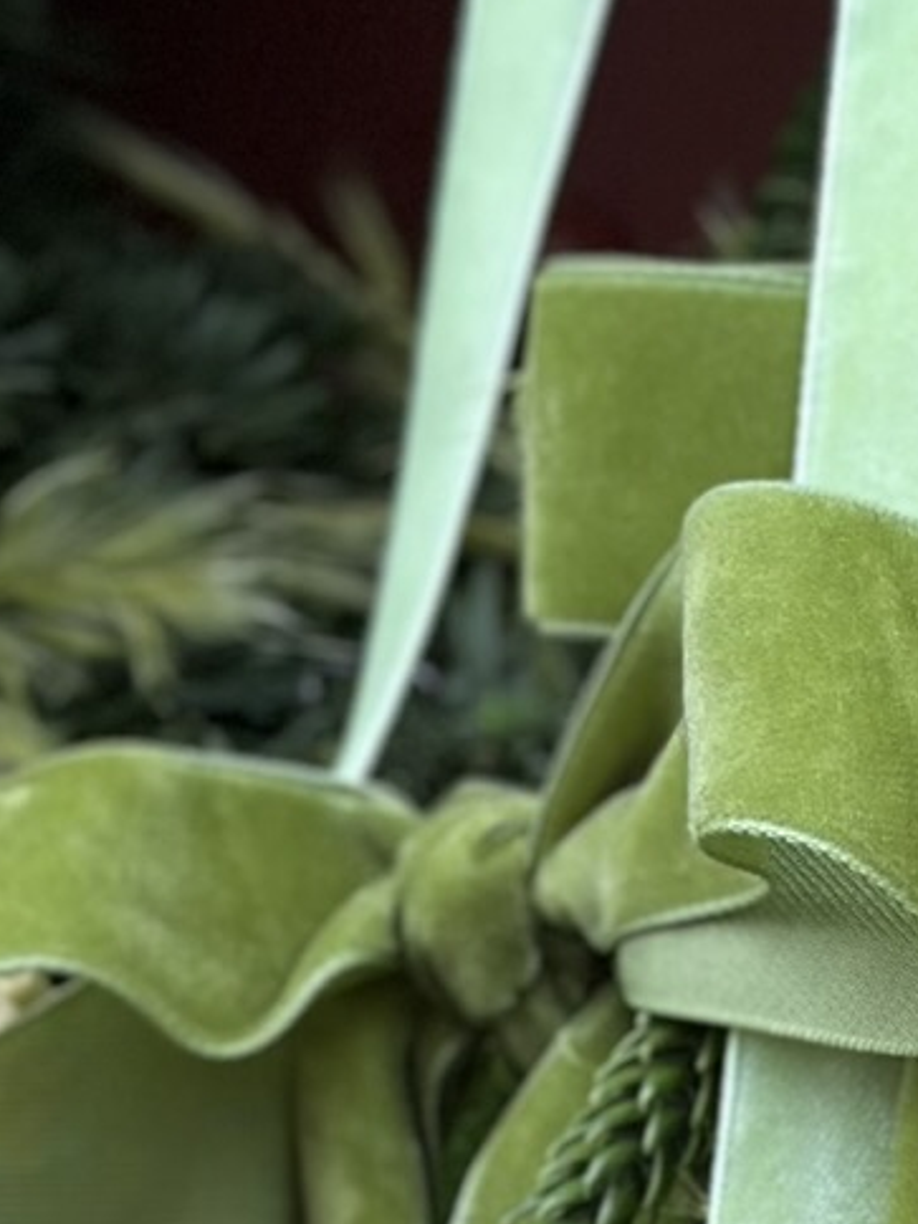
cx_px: 647
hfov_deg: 7.3
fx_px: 7178
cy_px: 1264
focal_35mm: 203
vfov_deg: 9.7
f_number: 1.78
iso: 64
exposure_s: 1/121
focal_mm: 6.86
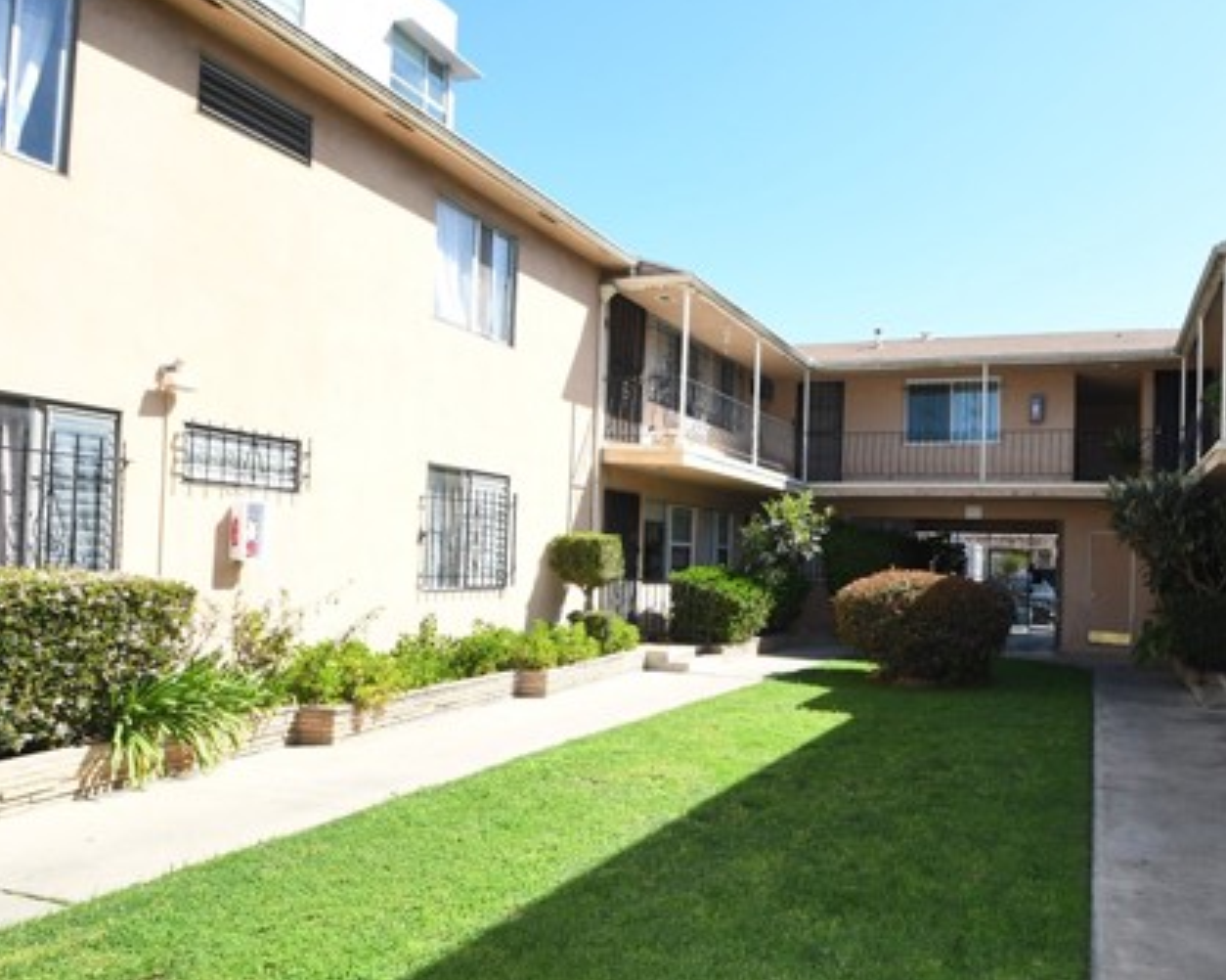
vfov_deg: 60.6
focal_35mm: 23
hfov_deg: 69.6
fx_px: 834
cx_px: 856
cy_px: 559
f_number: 6.3
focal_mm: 11
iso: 100
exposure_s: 1/160
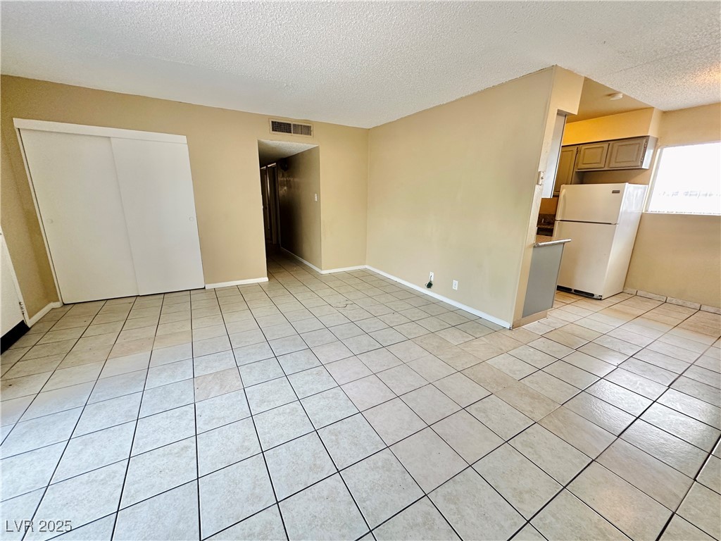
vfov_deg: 85.7
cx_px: 360
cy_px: 270
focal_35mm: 14
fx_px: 292
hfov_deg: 102.1
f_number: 2.2
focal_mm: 2.22
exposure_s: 1/60
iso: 200
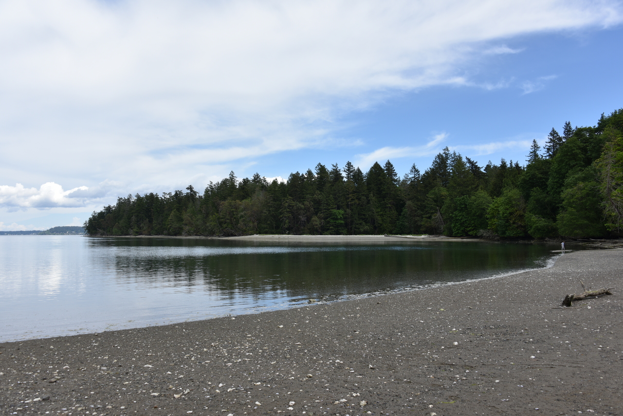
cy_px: 208
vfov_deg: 46.4
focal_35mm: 28
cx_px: 312
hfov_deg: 65.5
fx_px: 485
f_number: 8
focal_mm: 28
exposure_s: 1/250
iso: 100
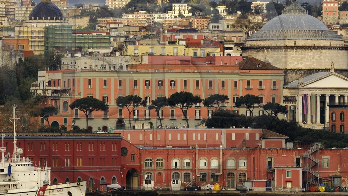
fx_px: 4031
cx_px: 142
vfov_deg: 2.8
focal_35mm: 437
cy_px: 61
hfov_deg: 4.9
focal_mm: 175
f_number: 6.3
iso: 200
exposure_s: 1/160
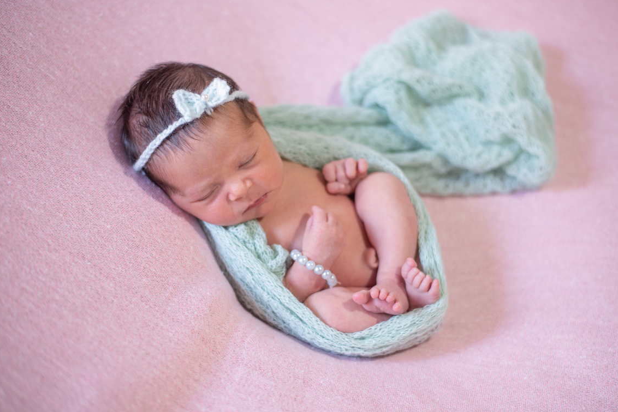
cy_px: 199
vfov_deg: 25.5
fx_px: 910
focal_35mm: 53
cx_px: 321
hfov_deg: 37.5
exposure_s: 1/100
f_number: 2.2
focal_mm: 50
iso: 250
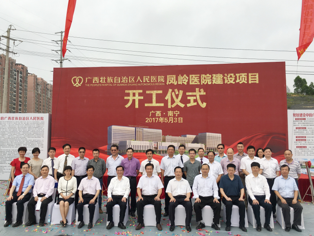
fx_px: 263
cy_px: 118
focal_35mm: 29
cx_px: 157
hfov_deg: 61.7
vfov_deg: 48.2
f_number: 2.2
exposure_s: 1/1326
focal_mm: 4.15
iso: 25
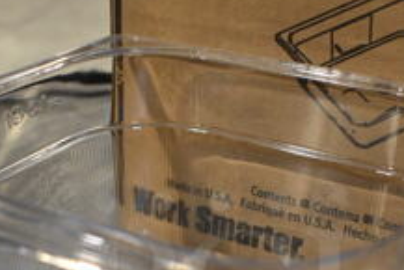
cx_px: 220
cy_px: 277
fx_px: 853
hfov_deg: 26.6
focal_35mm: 76
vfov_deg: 17.5
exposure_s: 1/125
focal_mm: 18
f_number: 3.5
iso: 1400
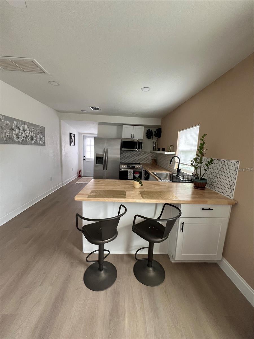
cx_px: 127
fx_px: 127
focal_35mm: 13
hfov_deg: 89.9
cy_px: 170
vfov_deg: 106.2
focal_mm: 1.57
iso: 160
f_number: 1.8
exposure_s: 1/99
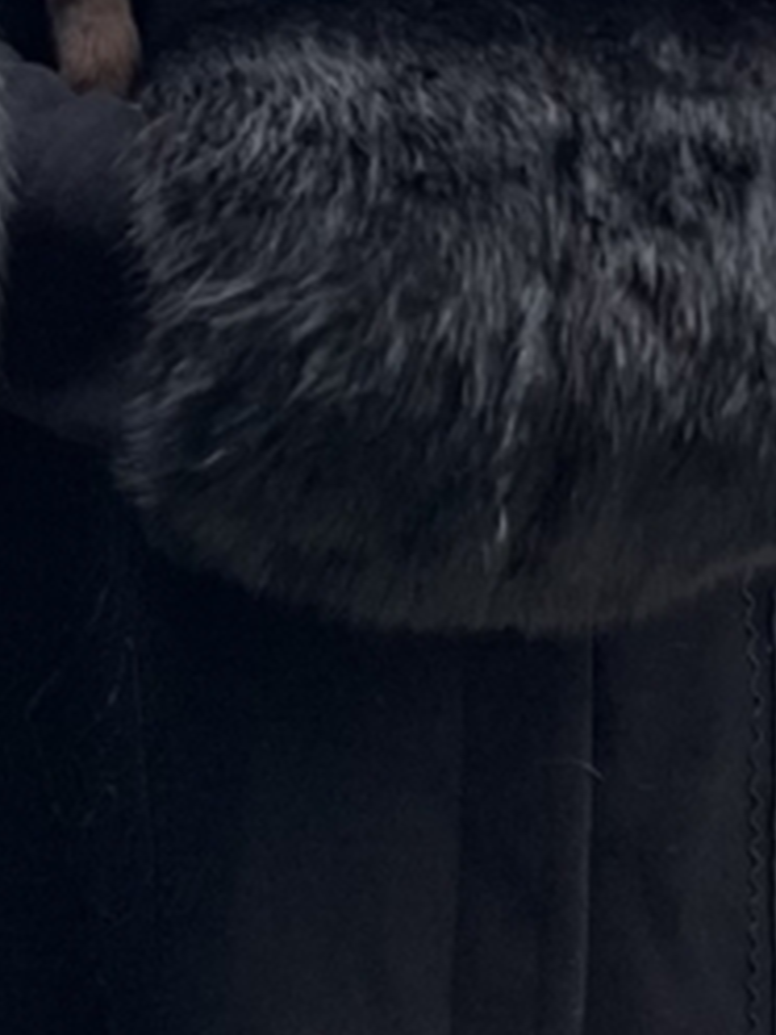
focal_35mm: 168
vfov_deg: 11.3
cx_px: 25
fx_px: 5021
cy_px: -497
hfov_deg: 8.8
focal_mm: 5.7
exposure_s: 1/121
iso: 64
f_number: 1.5
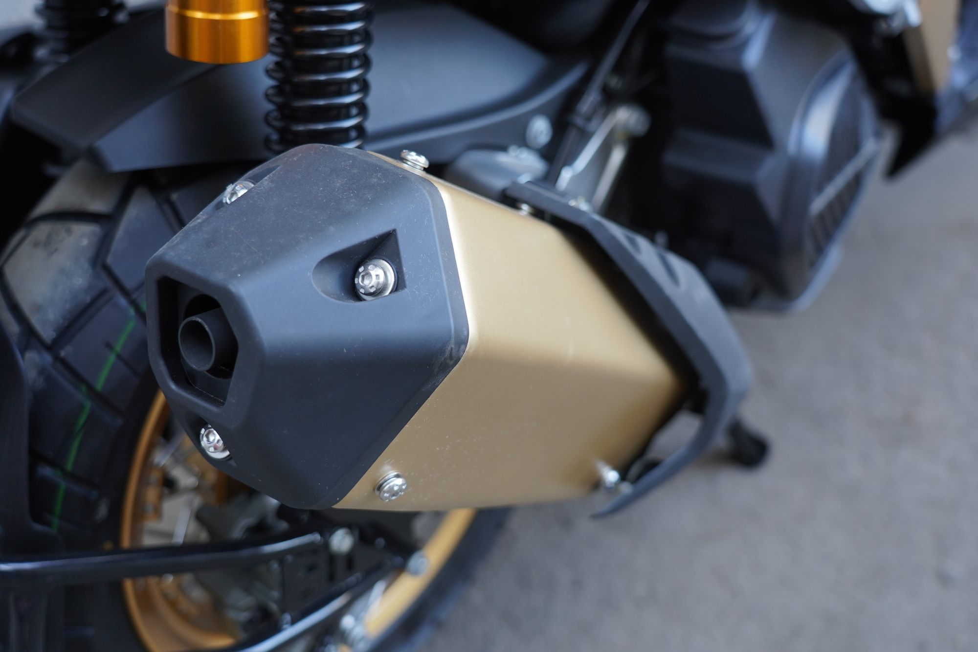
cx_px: 489
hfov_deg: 40.3
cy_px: 326
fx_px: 1331
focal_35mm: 49
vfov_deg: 27.5
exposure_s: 1/160
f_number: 4
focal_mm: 49
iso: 640
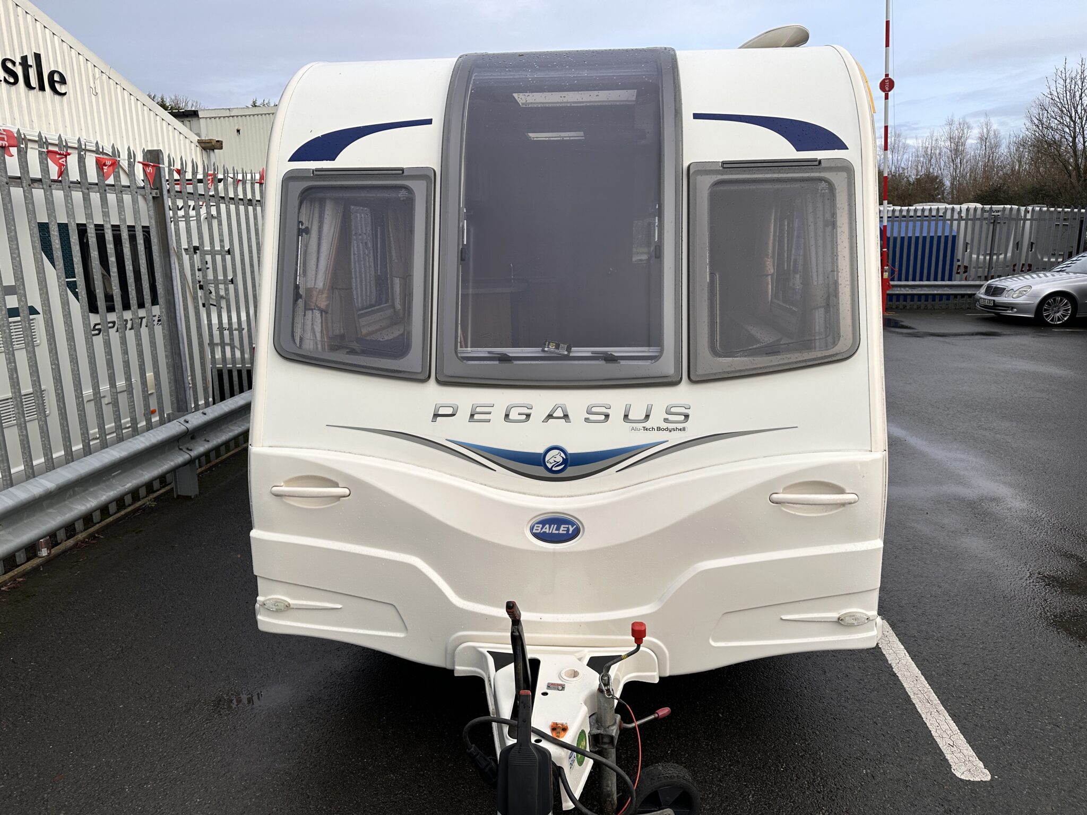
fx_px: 754
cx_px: 544
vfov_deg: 56.8
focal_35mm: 24
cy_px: 408
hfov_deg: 71.6
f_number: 1.78
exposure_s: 1/1517
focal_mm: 6.86
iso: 80
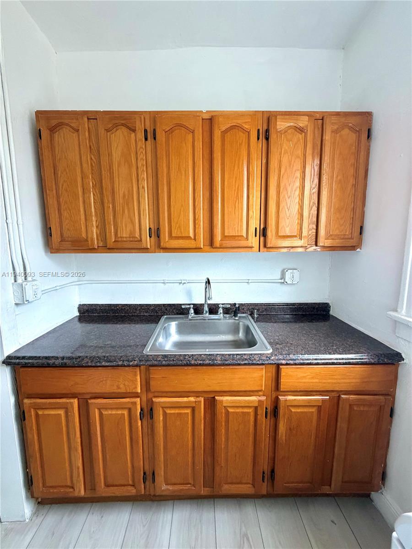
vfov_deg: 102.1
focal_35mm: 14
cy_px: 274
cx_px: 206
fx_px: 222
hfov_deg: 85.7
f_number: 2.2
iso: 320
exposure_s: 1/78
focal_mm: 2.22
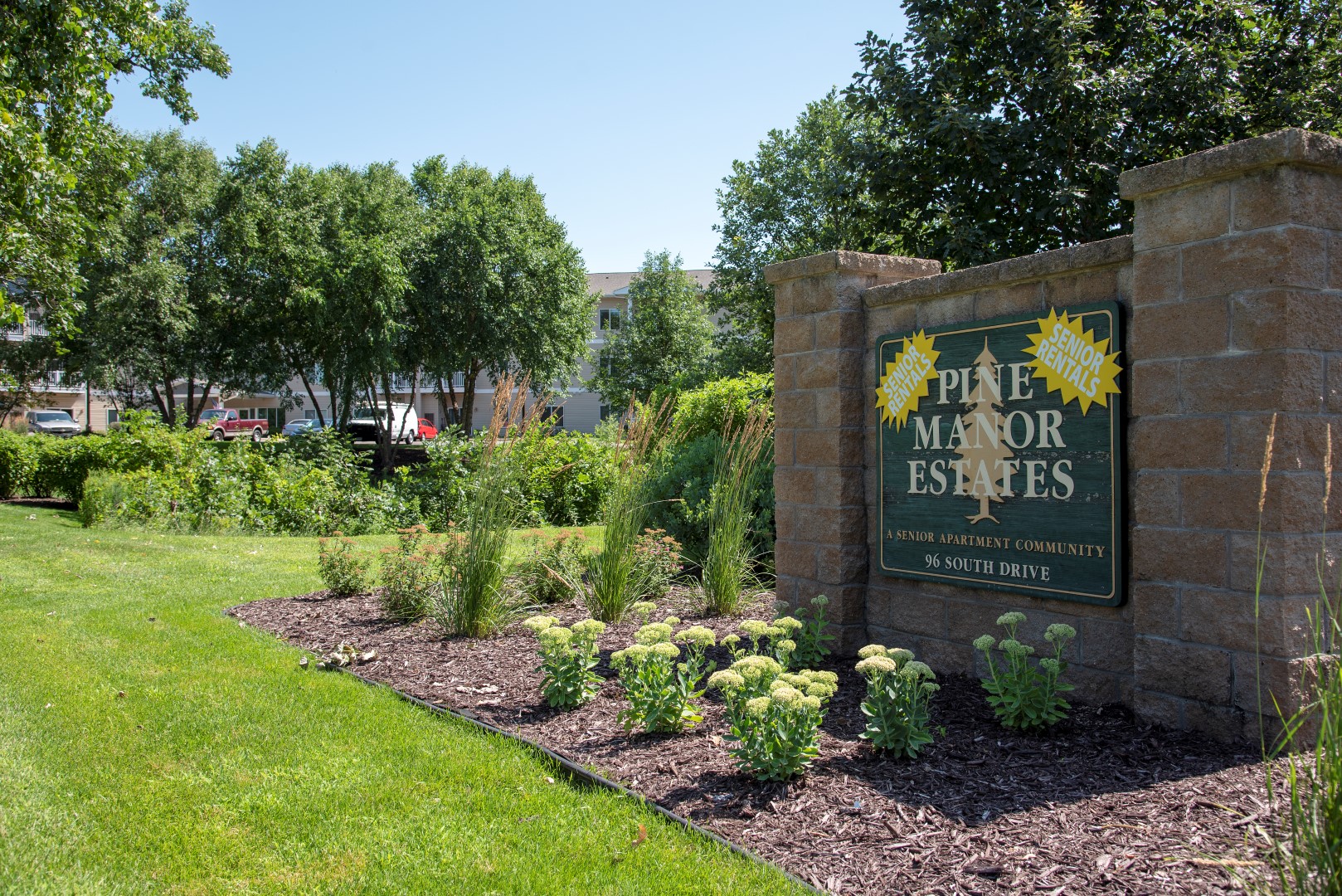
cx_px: 671
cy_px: 448
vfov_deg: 42.4
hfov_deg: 60.3
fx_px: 1156
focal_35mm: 31
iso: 125
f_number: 7.1
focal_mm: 31
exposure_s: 1/200
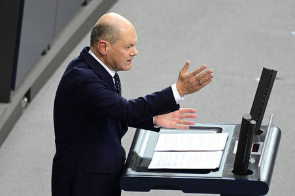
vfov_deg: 2.7
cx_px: 148
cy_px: 98
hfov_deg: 4.1
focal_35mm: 500
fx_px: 4094
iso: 8000
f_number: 5.6
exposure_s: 1/400
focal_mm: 500
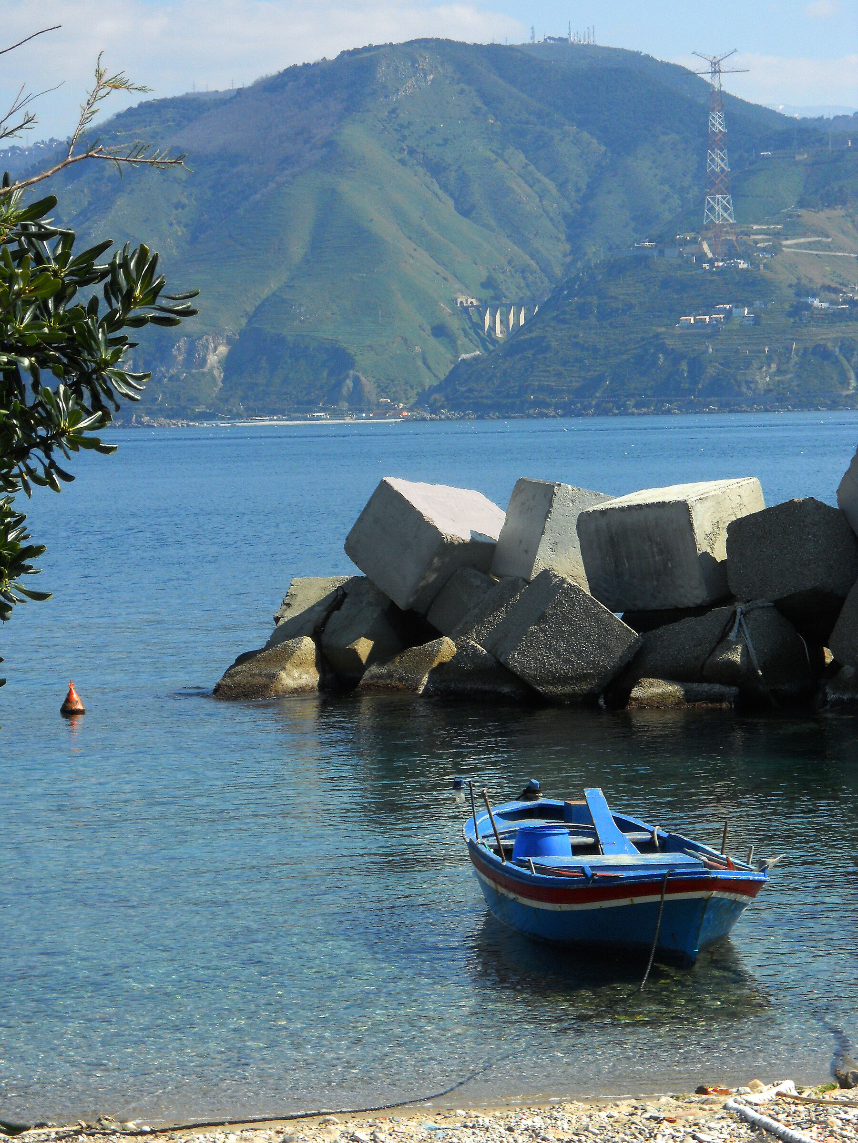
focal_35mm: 113
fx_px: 3734
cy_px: 572
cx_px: 429
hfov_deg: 13.1
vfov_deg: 17.4
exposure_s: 1/500
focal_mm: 20.3
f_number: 5.9
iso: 100
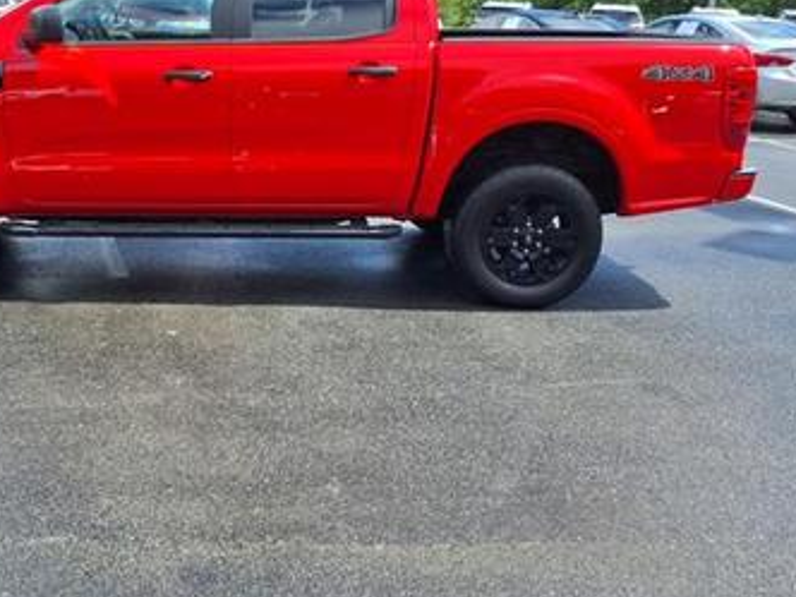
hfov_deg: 45.1
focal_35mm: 41
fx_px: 943
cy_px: 206
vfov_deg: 34.9
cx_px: 261
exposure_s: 1/1429
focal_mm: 3.58
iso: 40
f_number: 1.9
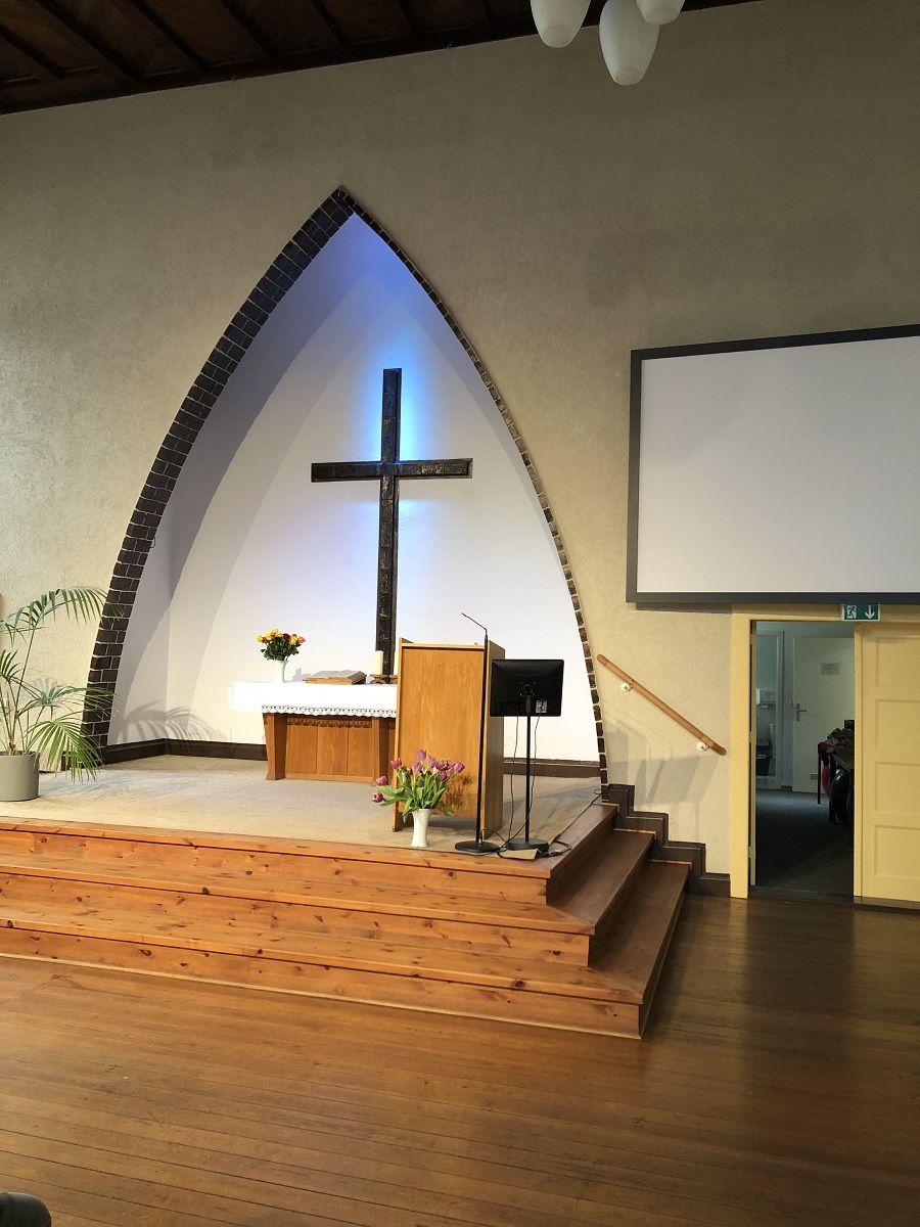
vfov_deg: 63.4
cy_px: 614
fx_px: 992
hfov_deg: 49.7
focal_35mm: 28
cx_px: 460
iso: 40
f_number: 1.8
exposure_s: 1/21
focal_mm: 3.99
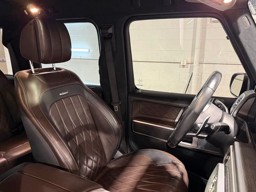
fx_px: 192
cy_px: 97
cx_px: 138
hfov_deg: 67.2
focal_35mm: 26
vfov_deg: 53.0
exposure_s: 1/60
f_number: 1.78
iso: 400
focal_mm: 6.76
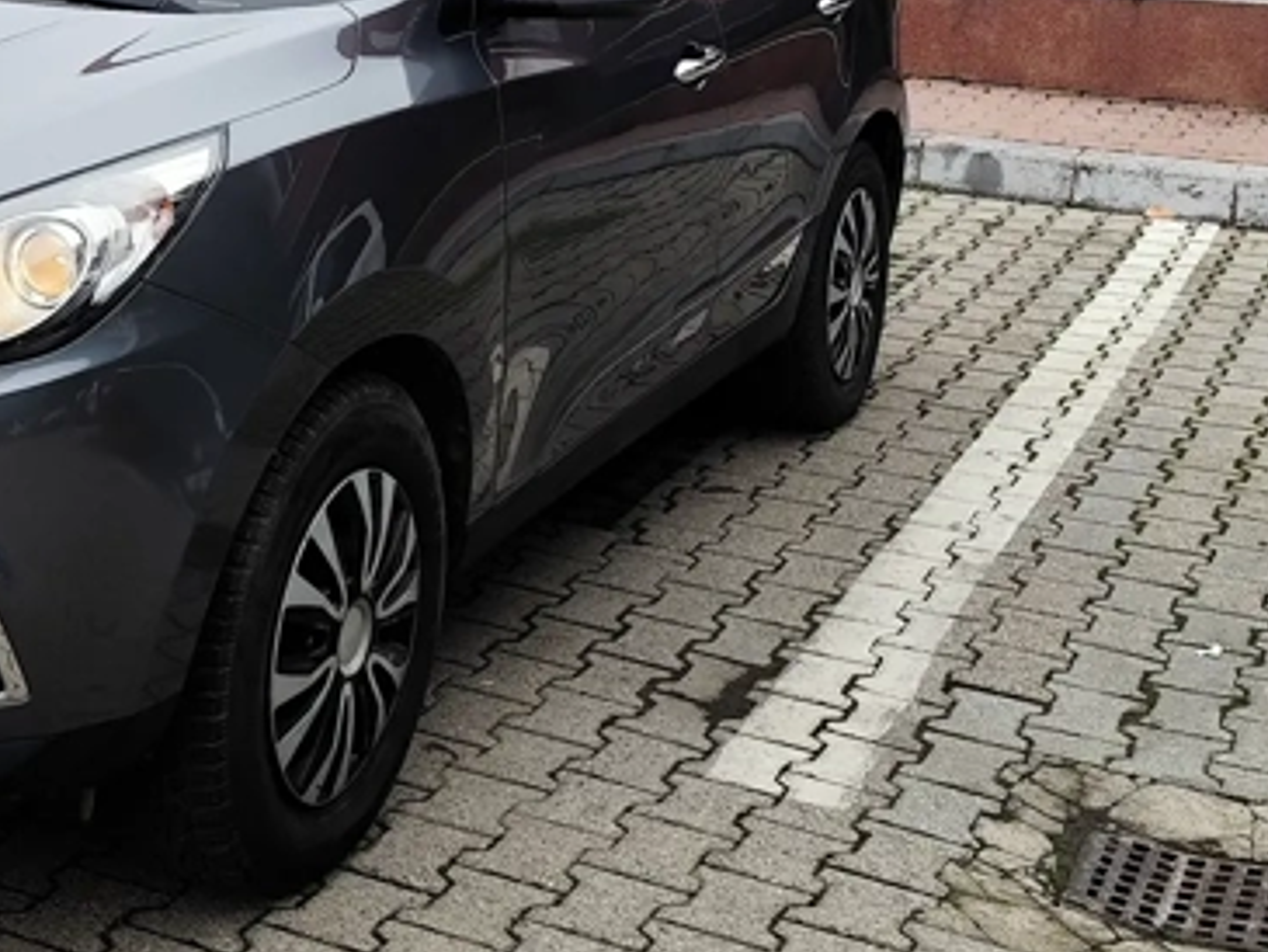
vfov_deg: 22.7
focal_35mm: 63
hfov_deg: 29.9
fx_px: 2308
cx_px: 219
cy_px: 73
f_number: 1.65
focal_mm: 6.19
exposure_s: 1/264
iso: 50
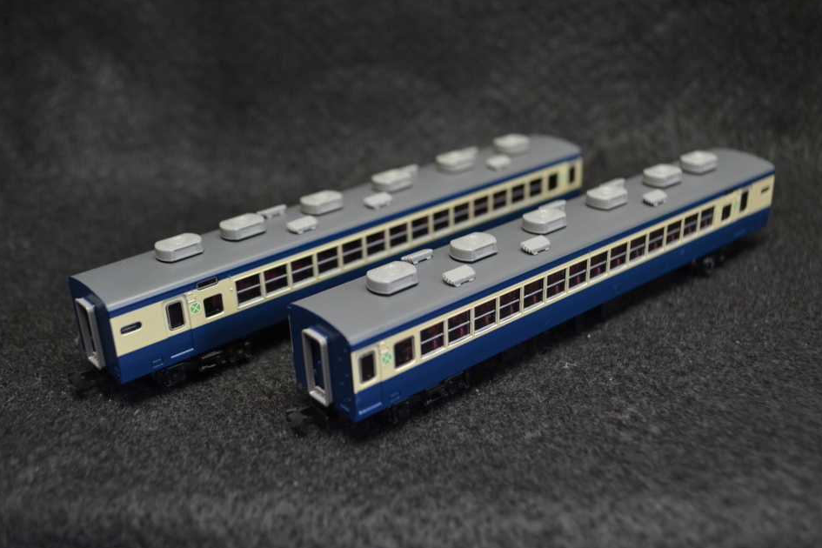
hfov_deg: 49.6
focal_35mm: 39
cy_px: 260
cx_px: 413
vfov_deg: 34.2
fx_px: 890
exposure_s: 1/25
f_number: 4
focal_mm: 24
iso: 800
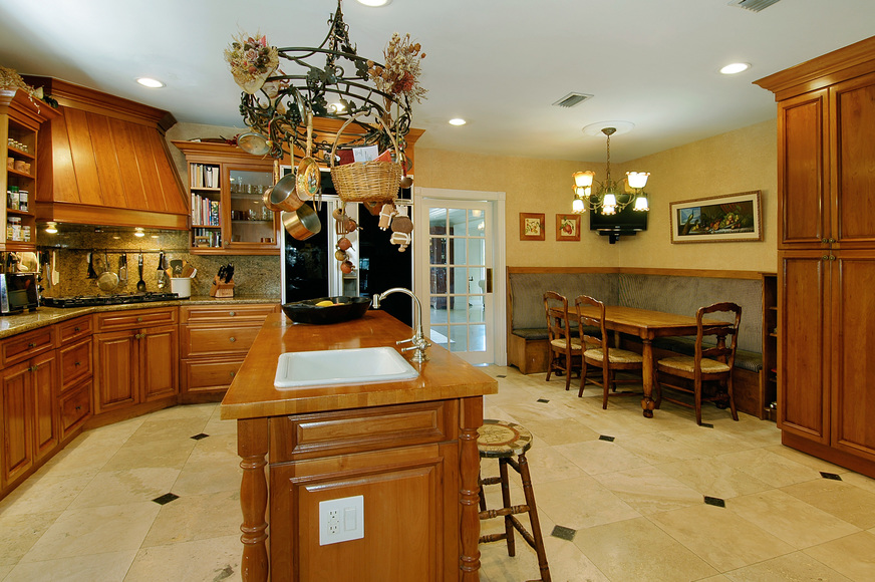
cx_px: 438
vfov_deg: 67.3
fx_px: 437
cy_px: 291
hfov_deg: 90.0
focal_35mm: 18
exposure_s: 1/2
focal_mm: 12
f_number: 8
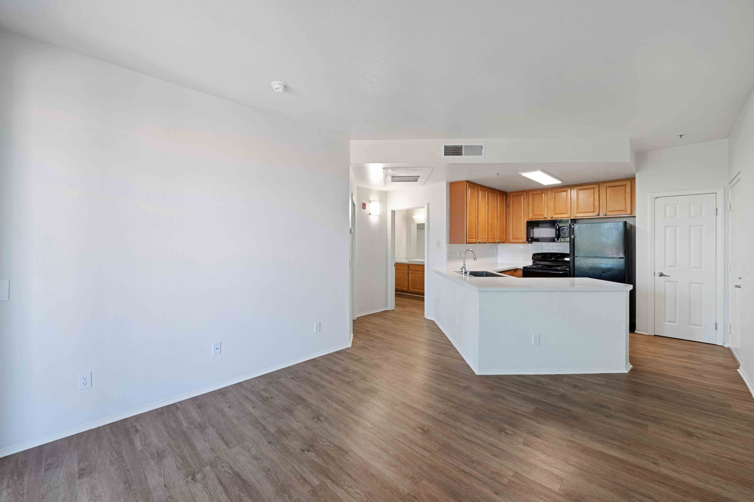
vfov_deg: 81.1
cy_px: 251
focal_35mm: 14
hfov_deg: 104.3
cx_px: 377
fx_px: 293
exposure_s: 1/6
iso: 200
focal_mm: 14
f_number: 8
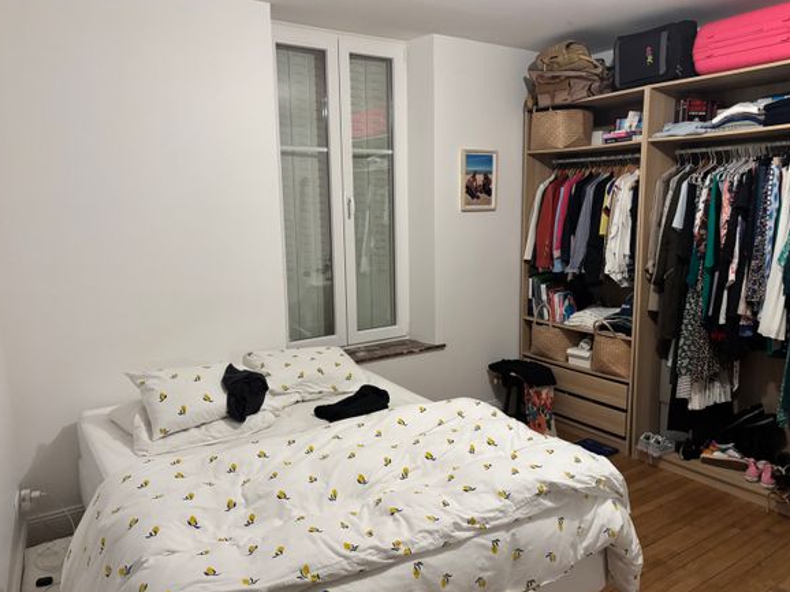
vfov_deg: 51.3
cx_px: 396
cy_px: 298
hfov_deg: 65.3
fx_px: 616
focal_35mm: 27
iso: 500
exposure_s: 1/60
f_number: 1.6
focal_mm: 5.96
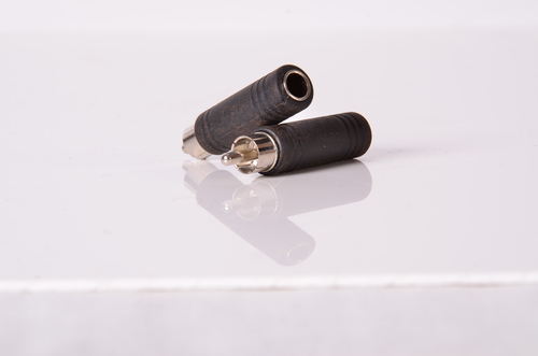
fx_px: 2349
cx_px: 269
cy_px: 178
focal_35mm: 158
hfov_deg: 13.1
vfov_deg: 8.7
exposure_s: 1/200
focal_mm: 105
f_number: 14
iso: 100
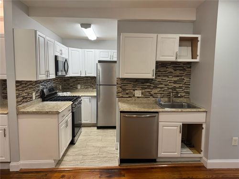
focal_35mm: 24
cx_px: 120
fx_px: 166
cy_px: 90
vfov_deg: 56.8
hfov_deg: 71.6
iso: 125
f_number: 1.78
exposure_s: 1/60
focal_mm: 6.76
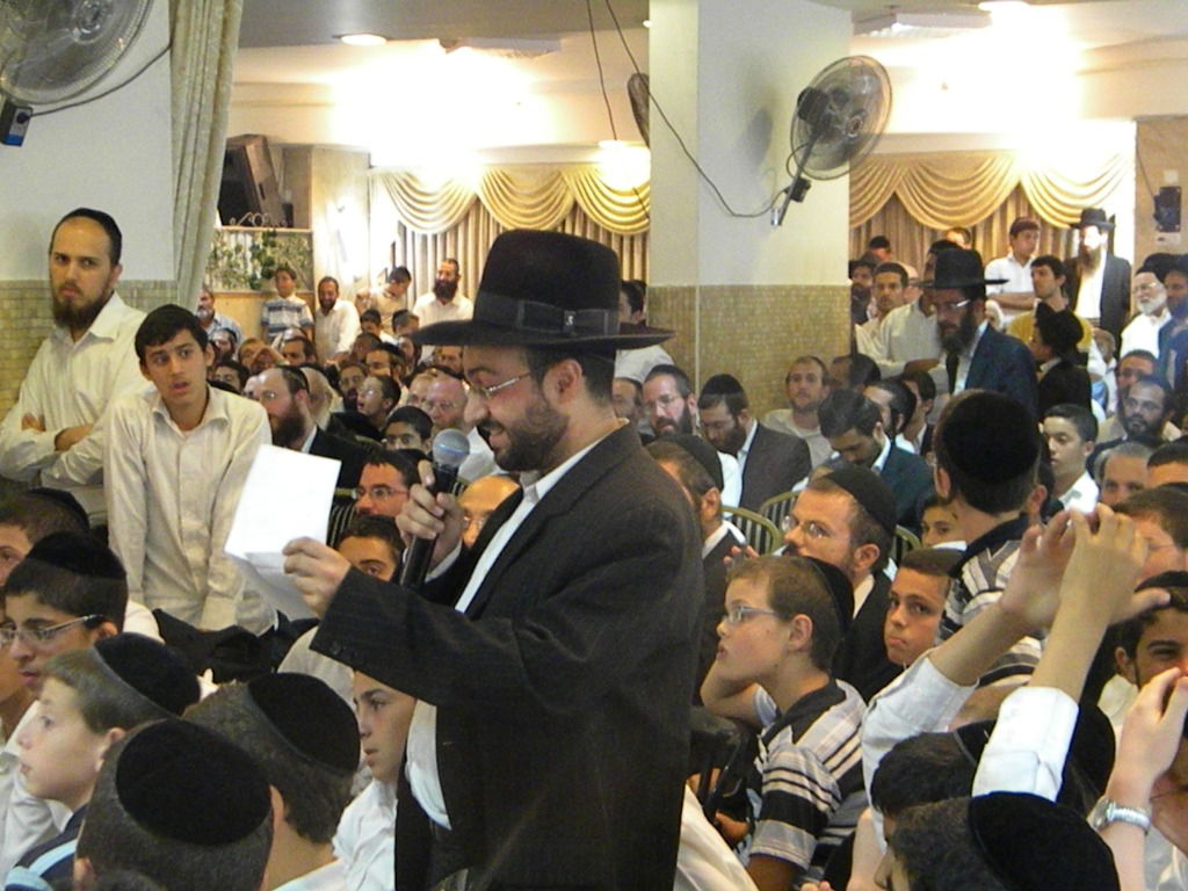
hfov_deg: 29.0
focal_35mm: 67
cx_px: 594
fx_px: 2299
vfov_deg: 21.9
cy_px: 446
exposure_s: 1/62.7
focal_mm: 12.2
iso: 1527
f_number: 4.3
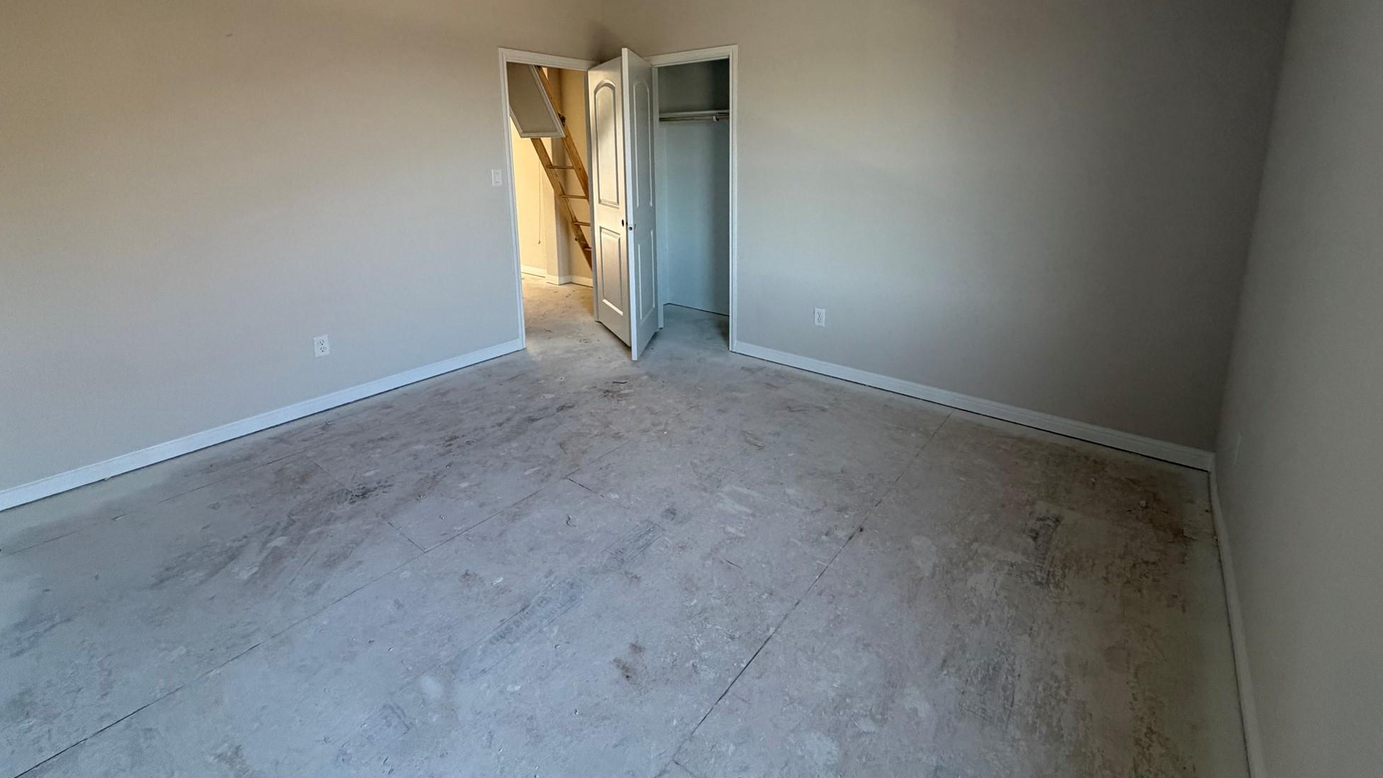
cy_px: 260
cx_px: 720
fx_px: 587
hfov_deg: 99.3
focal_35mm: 16
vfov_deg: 65.3
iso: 320
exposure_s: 1/121
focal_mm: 2.22
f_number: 2.2
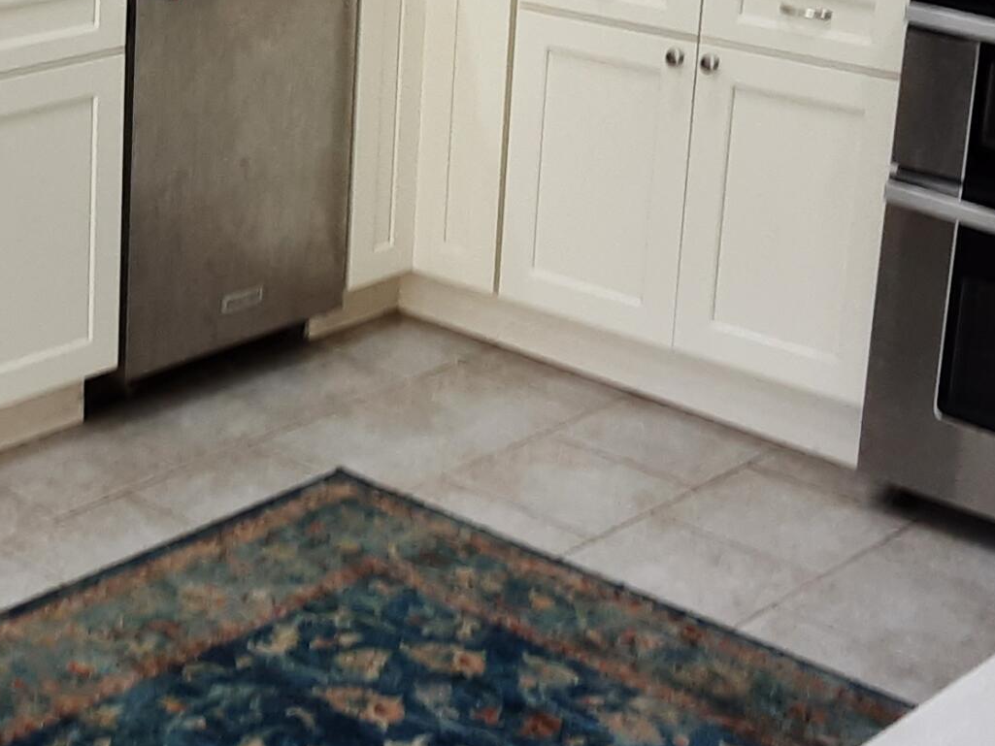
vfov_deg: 18.3
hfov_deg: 23.7
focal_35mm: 79
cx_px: 12
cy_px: 56
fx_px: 2271
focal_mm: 2.91
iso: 50
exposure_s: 1/40
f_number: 1.9
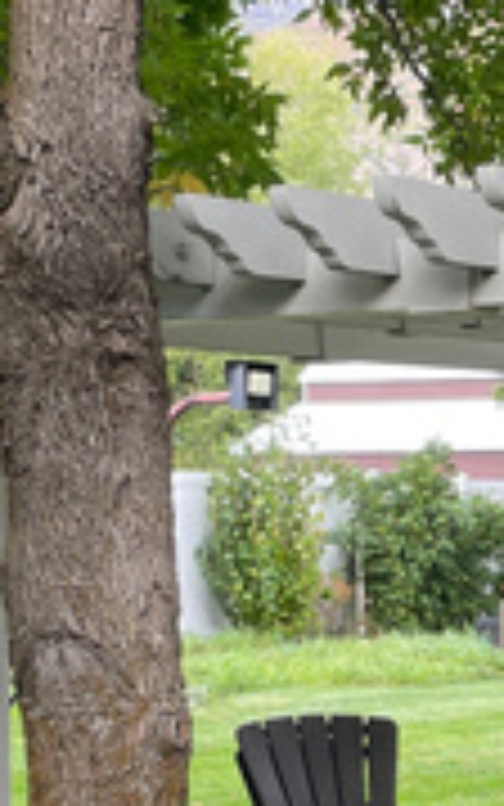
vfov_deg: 17.5
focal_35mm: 118
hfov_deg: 10.9
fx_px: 2591
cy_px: 693
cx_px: 626
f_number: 1.6
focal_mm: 4.2
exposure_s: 1/231
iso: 32
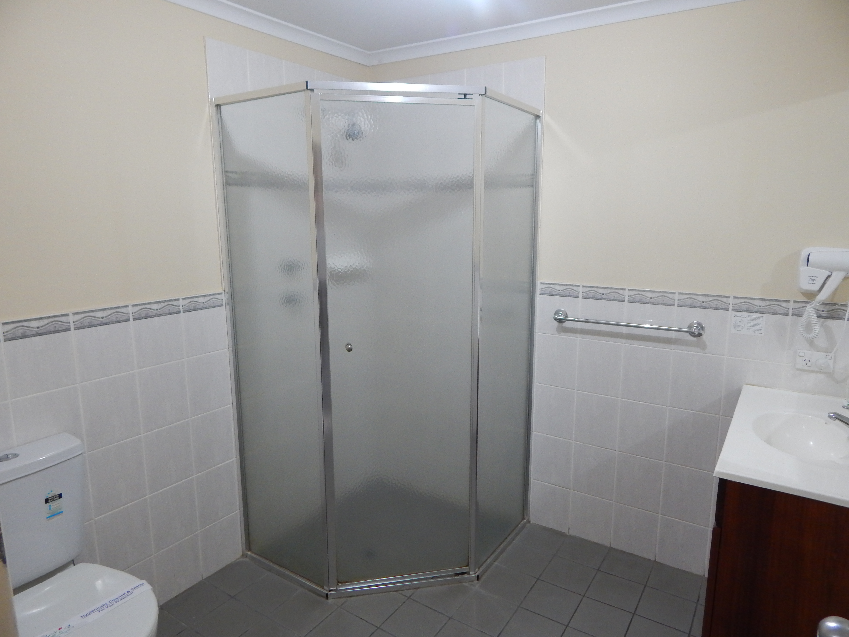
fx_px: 540
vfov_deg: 61.1
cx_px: 424
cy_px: 318
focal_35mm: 22
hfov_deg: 76.4
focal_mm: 4
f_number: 3
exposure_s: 1/25
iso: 400
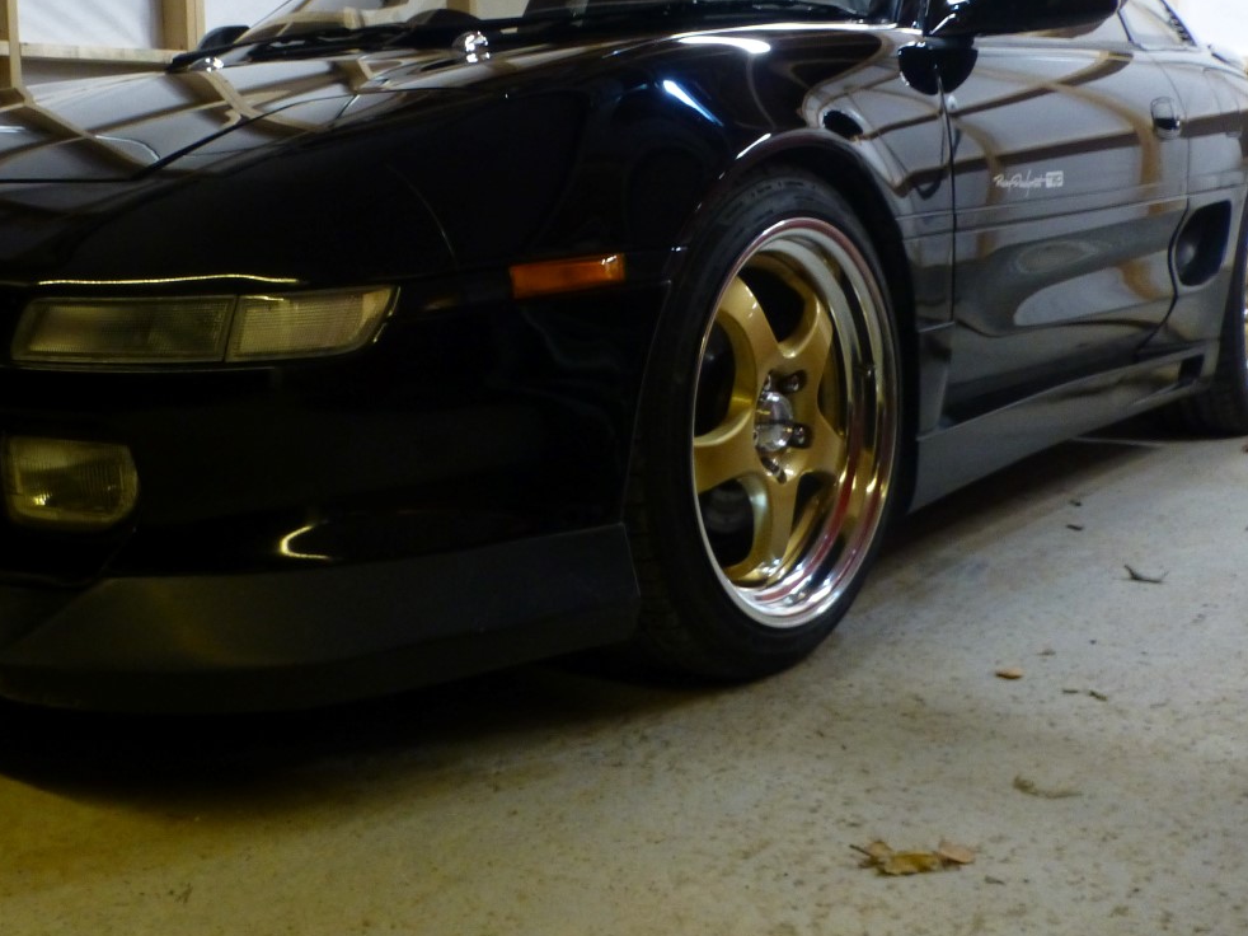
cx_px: 417
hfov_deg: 42.4
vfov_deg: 32.8
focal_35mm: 44
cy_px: 389
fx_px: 1586
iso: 400
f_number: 3.6
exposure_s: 1/5
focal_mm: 5.4
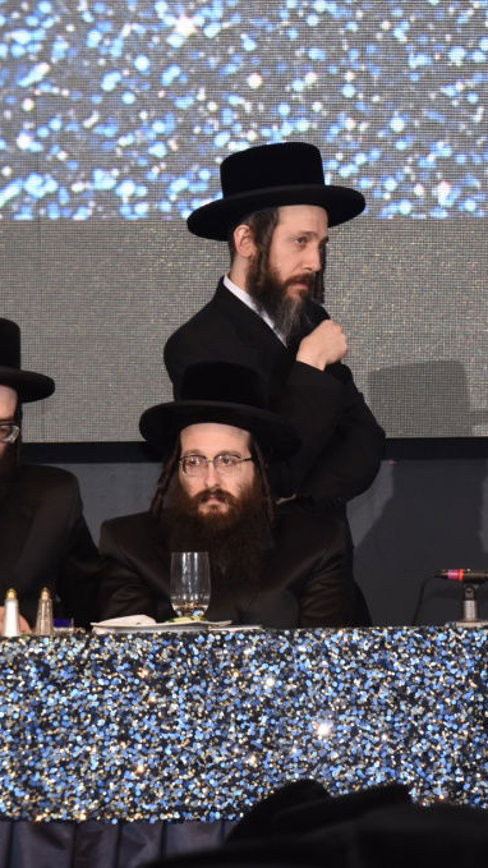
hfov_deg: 3.8
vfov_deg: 6.8
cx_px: 639
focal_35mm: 316
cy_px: 433
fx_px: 7268
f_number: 9
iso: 800
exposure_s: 1/125
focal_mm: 200
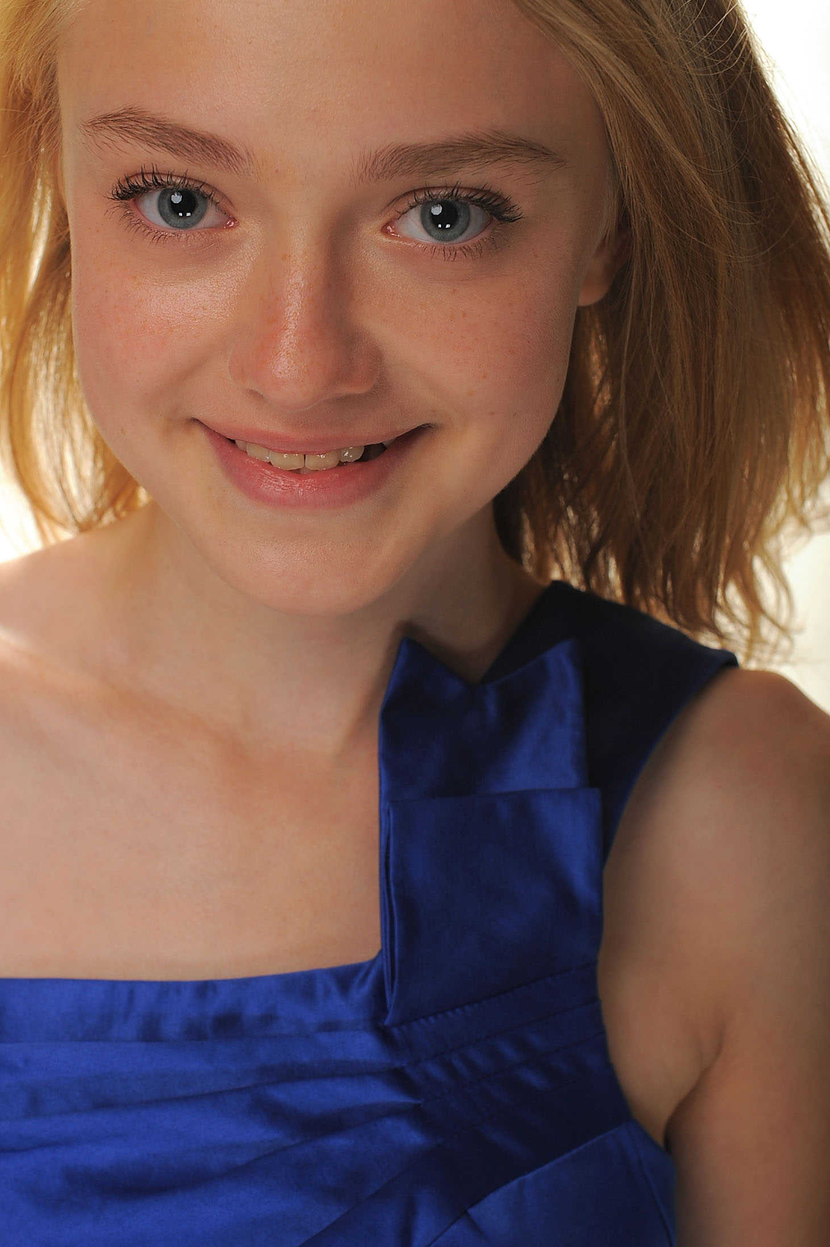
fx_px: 2597
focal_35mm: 75
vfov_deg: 27.0
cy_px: 533
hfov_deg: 18.1
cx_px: 276
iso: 200
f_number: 7.1
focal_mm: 55
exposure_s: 1/250
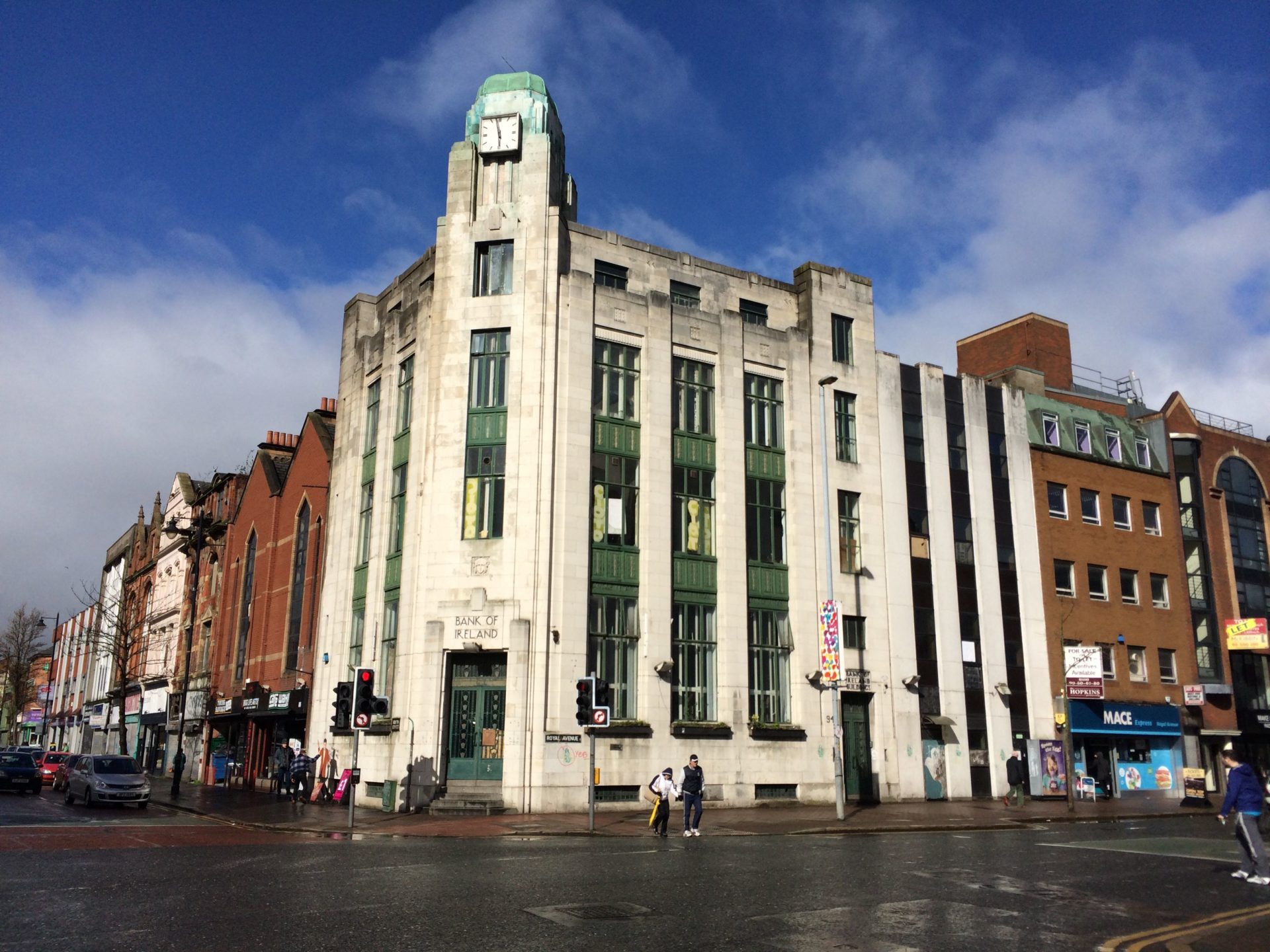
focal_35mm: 30
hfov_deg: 60.0
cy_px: 476
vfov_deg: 46.8
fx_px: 1101
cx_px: 635
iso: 40
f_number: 2.2
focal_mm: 4.12
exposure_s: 1/5128
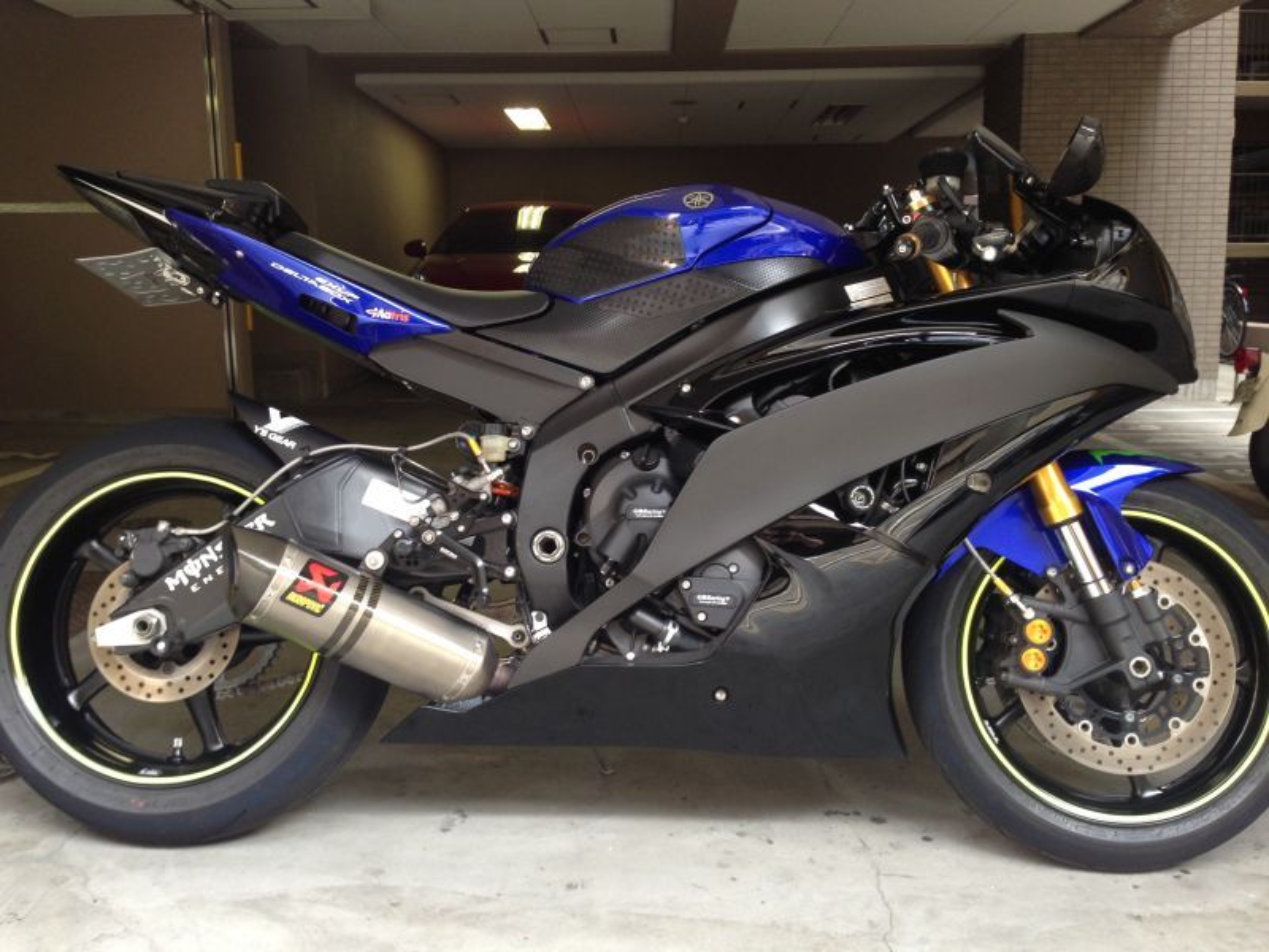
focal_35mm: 33
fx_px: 1210
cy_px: 476
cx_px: 634
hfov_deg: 55.4
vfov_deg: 42.9
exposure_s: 1/30
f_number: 2.4
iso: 64
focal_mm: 4.12
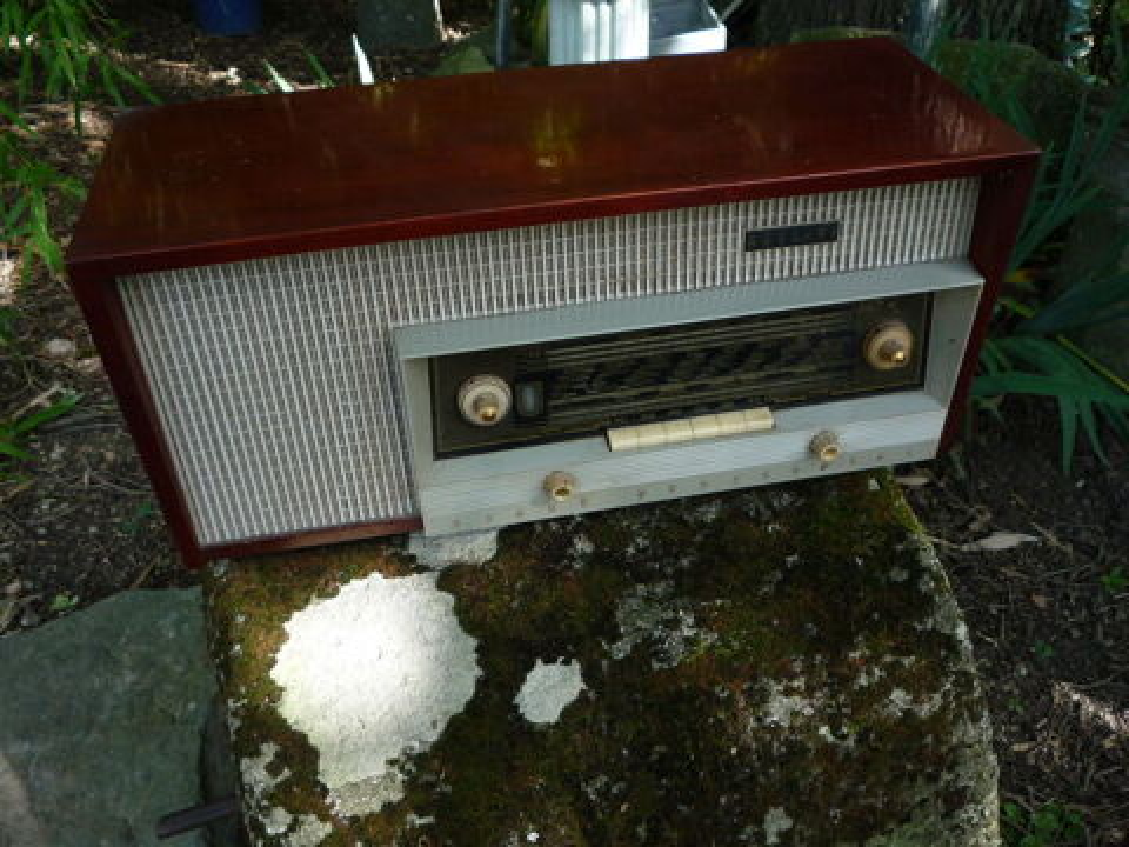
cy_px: 424
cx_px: 564
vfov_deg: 46.8
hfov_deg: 60.0
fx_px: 978
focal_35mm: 30
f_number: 3.3
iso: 100
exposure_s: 1/60
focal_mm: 5.2
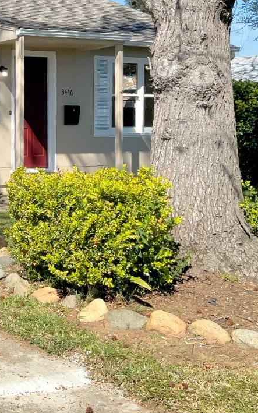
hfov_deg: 18.1
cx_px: -111
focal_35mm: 65
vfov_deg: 31.1
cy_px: 112
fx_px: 731
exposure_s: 1/2538
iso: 16
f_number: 1.8
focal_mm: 3
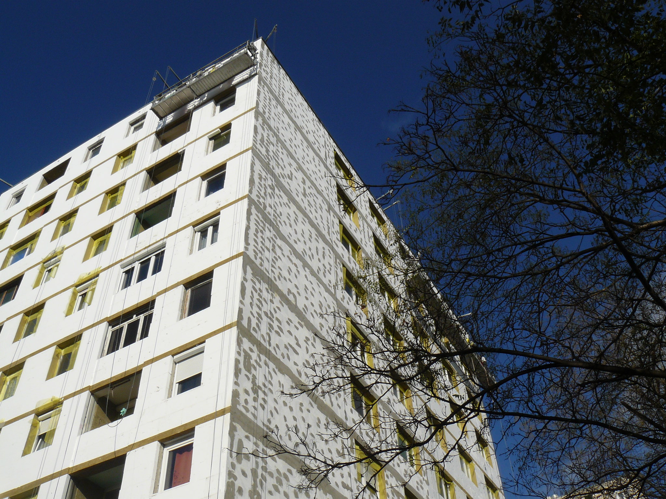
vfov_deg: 39.7
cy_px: 250
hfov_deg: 51.4
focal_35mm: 36
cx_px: 333
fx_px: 693
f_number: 8
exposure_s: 1/400
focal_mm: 6
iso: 100
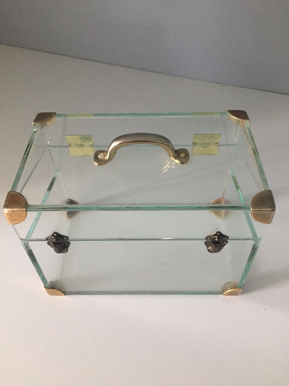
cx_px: 144
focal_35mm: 29
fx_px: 323
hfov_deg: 48.2
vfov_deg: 61.7
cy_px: 193
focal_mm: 4.15
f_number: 2.2
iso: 250
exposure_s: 1/20
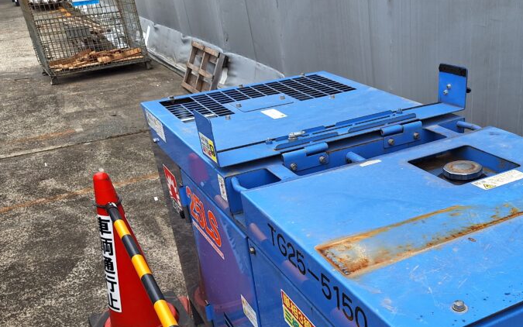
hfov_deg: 51.8
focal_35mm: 37
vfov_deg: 33.3
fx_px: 527
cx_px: 347
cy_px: 269
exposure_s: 1/275
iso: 40
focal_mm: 5.54
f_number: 1.8
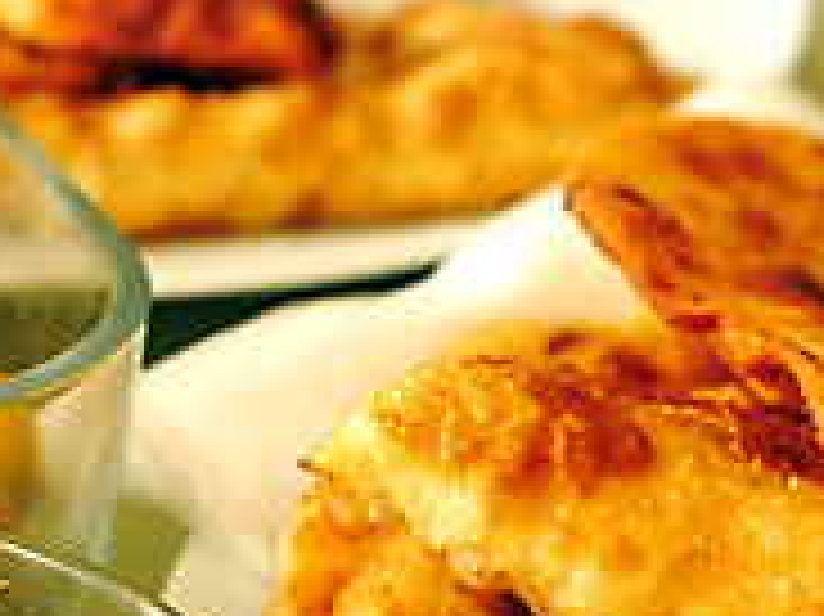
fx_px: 3188
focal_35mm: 134
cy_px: 211
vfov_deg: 11.0
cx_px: 525
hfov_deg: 14.7
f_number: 2.8
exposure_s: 1/60
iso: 320
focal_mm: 23
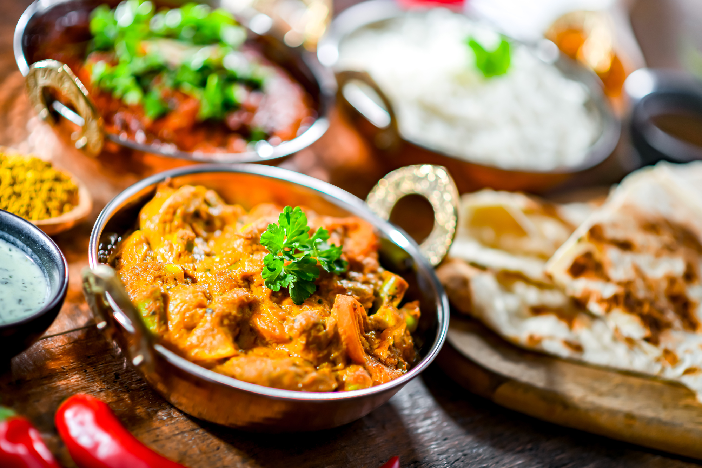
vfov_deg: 16.1
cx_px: 351
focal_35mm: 85
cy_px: 234
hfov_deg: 23.9
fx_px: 1657
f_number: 1.8
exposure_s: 1/125
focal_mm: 85
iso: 40
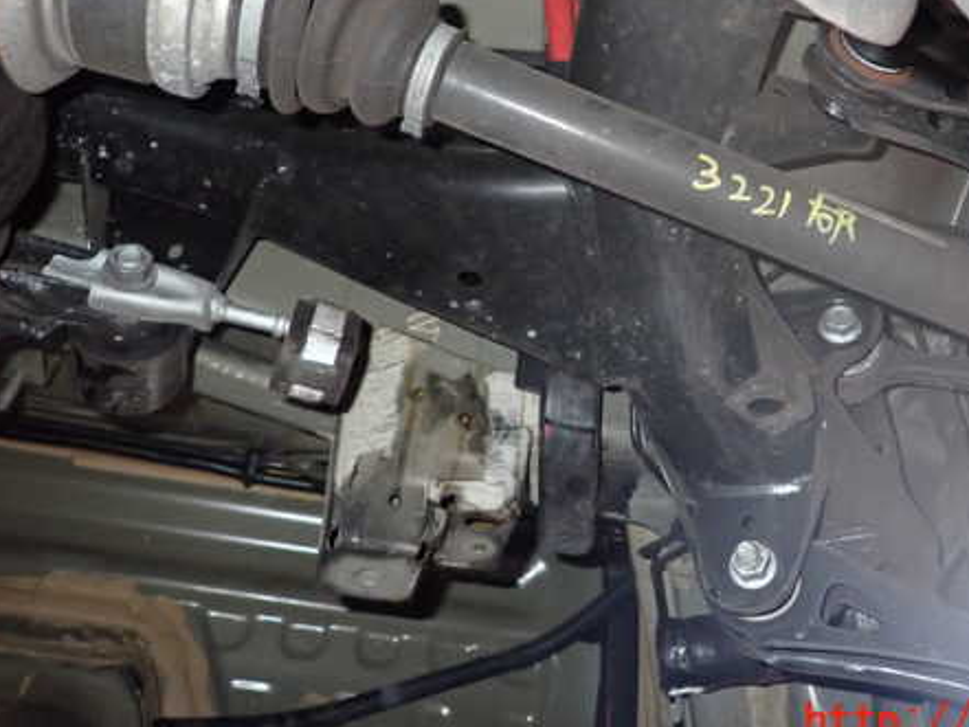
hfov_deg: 53.0
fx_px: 952
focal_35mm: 34
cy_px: 257
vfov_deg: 41.4
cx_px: 642
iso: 640
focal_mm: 4.5
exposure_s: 1/30
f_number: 5.6
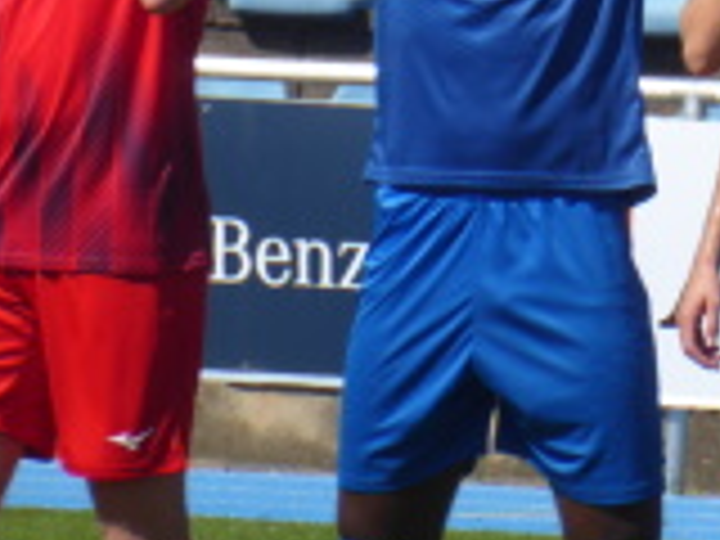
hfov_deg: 1.1
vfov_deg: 0.8
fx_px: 37398
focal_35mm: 1798
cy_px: -112
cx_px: 846
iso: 80
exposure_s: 1/250
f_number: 6.2
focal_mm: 114.4
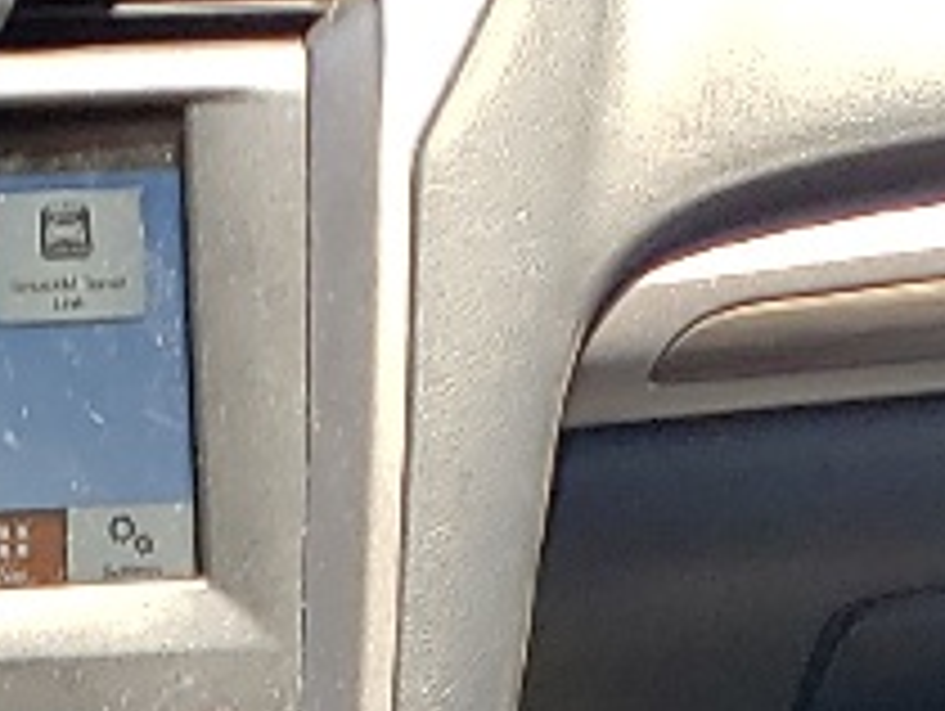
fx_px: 5411
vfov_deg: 6.9
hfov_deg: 9.9
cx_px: -112
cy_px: 1984
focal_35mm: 198
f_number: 1.5
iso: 50
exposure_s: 1/333
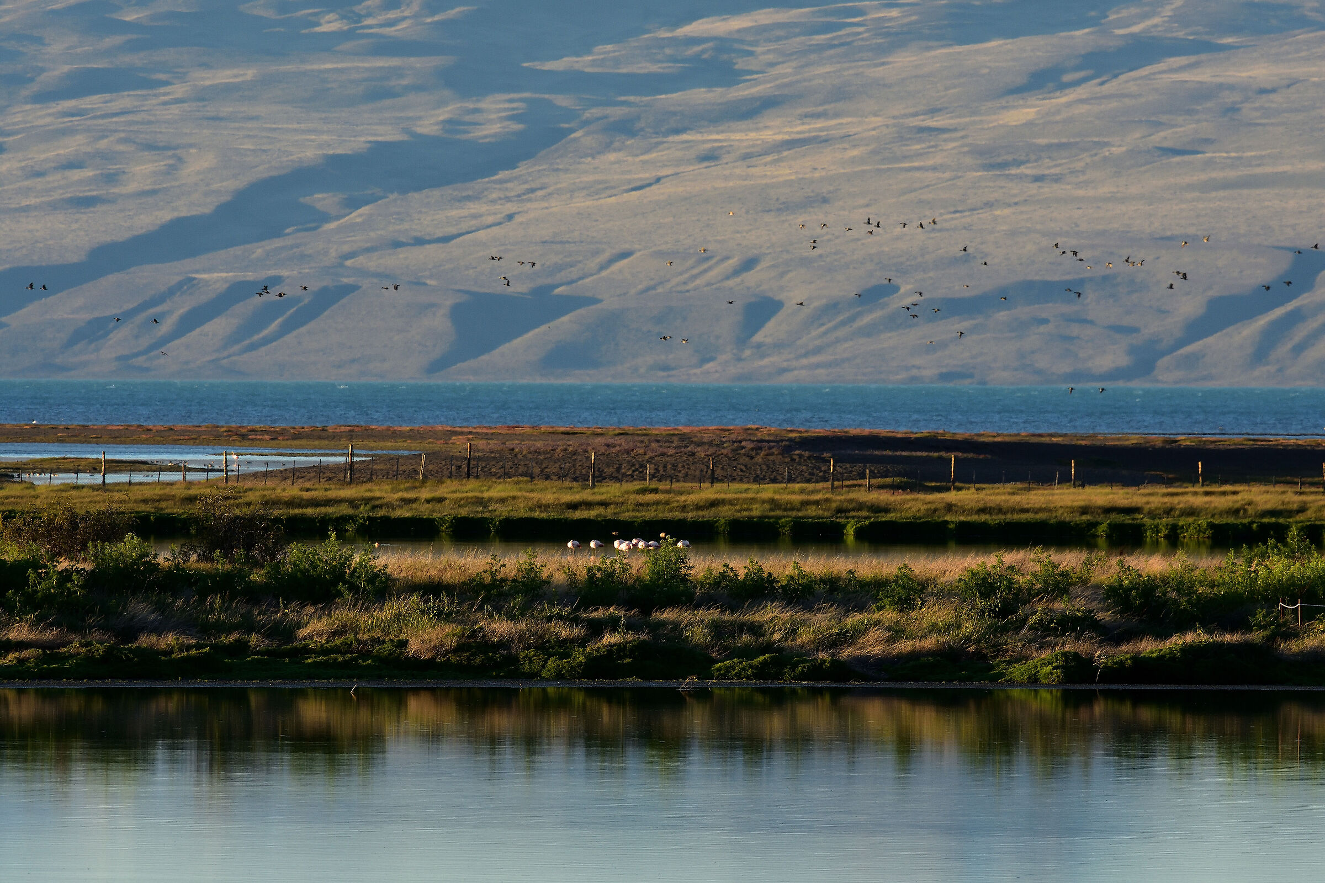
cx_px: 662
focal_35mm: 450
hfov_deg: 4.6
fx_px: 16561
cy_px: 442
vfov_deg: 3.1
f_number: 7.1
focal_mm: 300
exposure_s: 1/800
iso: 800
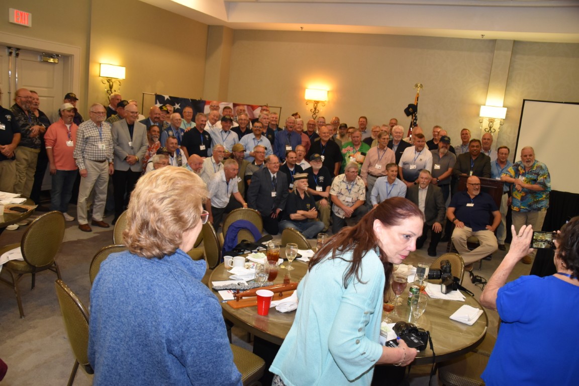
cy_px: 193
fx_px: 434
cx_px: 290
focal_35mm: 27
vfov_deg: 47.9
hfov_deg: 67.4
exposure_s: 1/60
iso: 1250
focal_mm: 18
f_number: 3.5
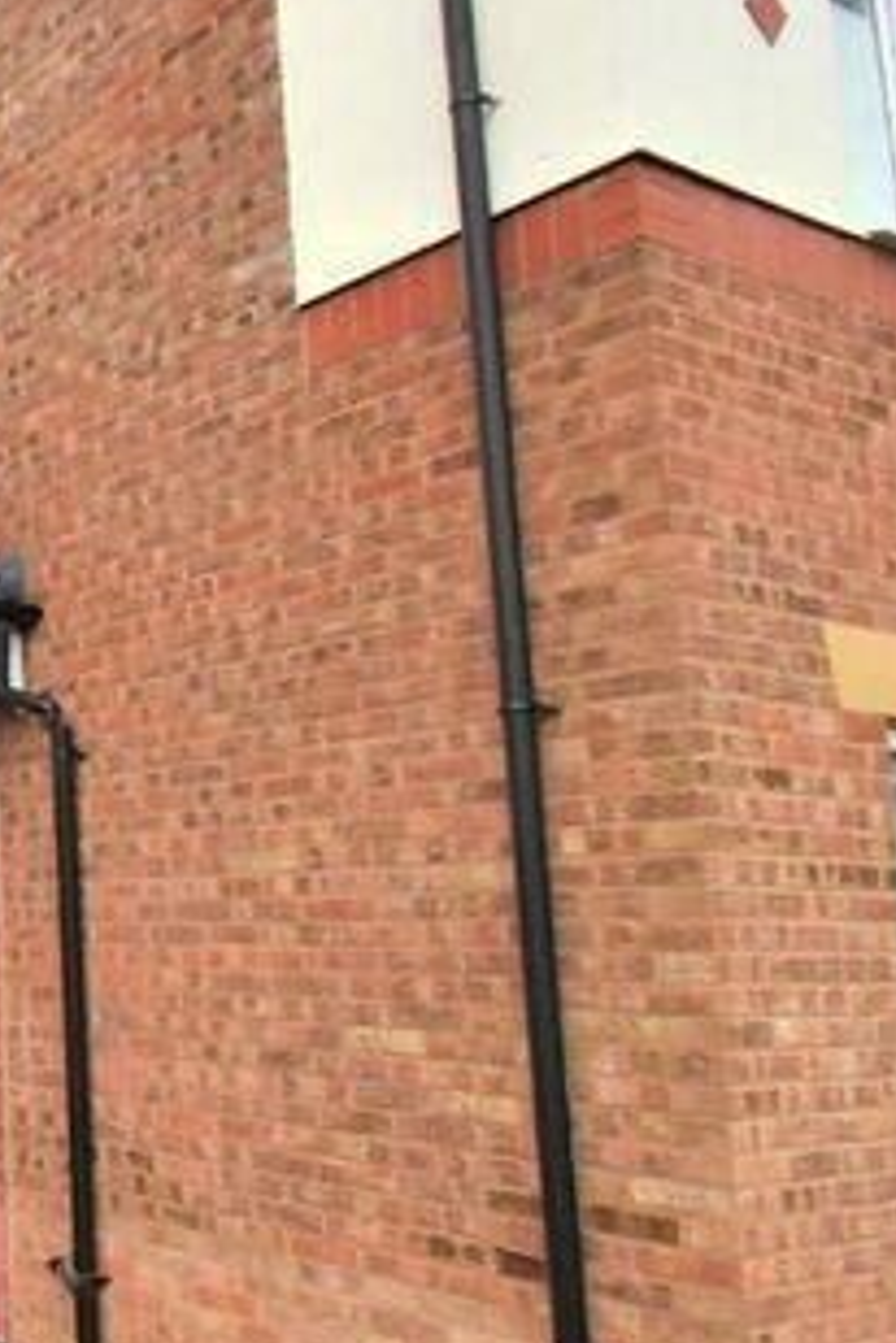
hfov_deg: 26.5
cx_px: -487
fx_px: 1269
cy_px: 785
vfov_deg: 55.5
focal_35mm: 34
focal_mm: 10
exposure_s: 1/2500
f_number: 11
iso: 12800
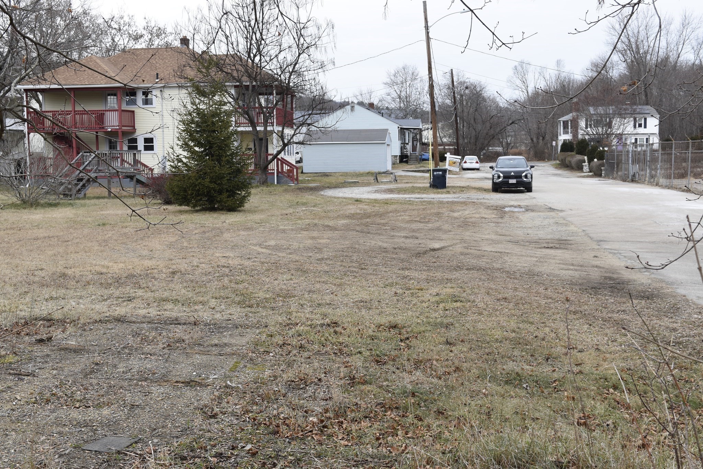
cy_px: 234
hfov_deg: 46.4
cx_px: 352
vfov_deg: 31.9
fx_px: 820
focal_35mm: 42
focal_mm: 28
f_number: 8
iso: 280
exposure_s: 1/250
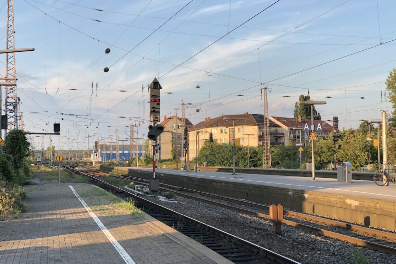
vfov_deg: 22.6
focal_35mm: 60
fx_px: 660
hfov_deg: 33.4
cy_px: 125
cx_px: 200
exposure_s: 1/121
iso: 20
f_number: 2.8
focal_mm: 6.6
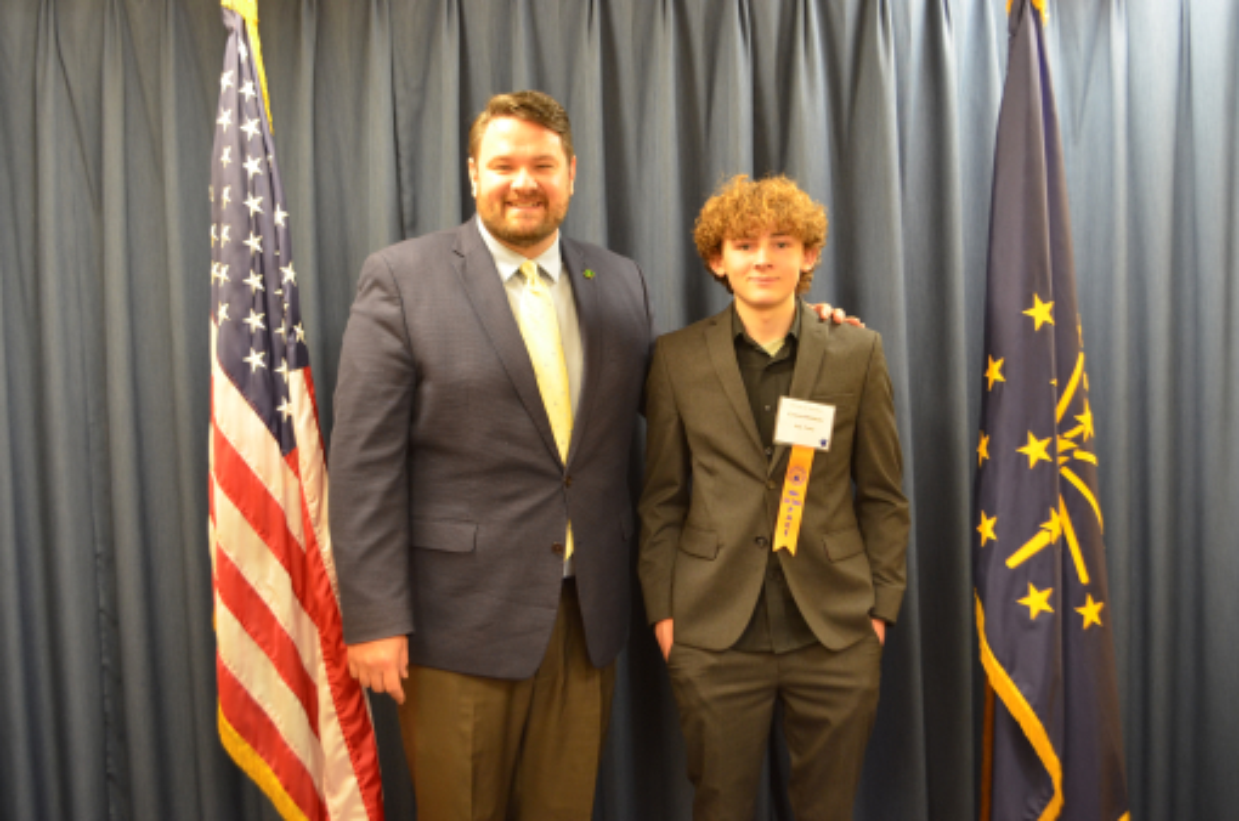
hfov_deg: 53.2
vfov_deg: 36.7
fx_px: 1237
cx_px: 620
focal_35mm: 36
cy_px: 410
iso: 800
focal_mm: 24
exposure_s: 1/15
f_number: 4
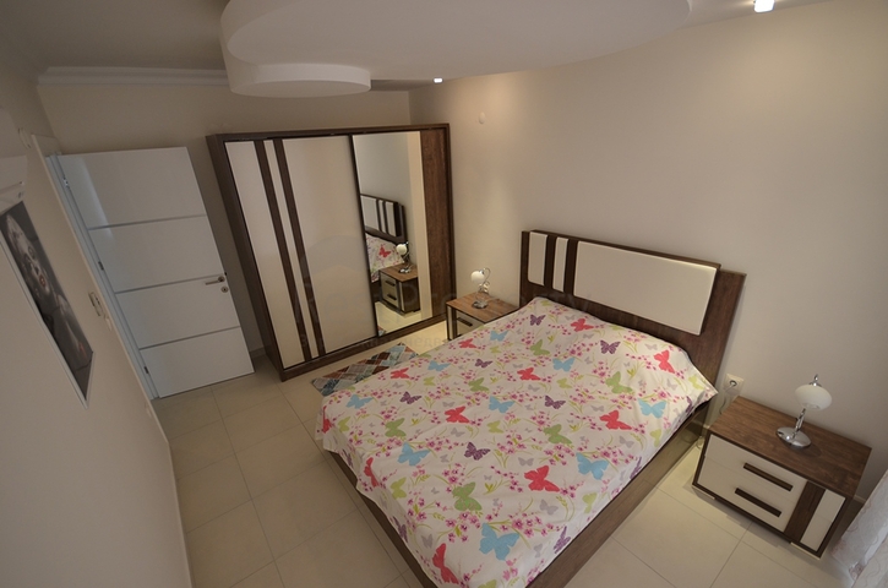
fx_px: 369
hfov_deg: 100.5
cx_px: 444
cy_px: 294
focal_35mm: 15
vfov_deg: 77.1
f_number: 4.5
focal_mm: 10
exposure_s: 1/80
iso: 400
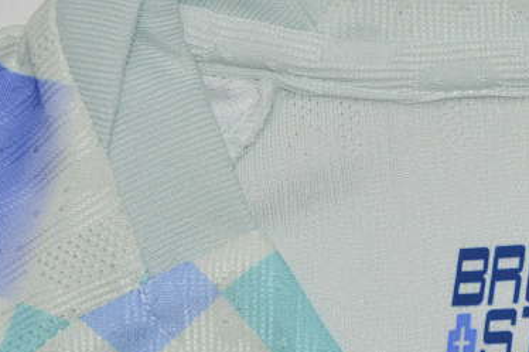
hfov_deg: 7.2
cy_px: 213
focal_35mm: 286
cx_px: 573
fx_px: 4201
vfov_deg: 4.8
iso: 400
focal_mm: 66
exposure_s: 1/200
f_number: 14
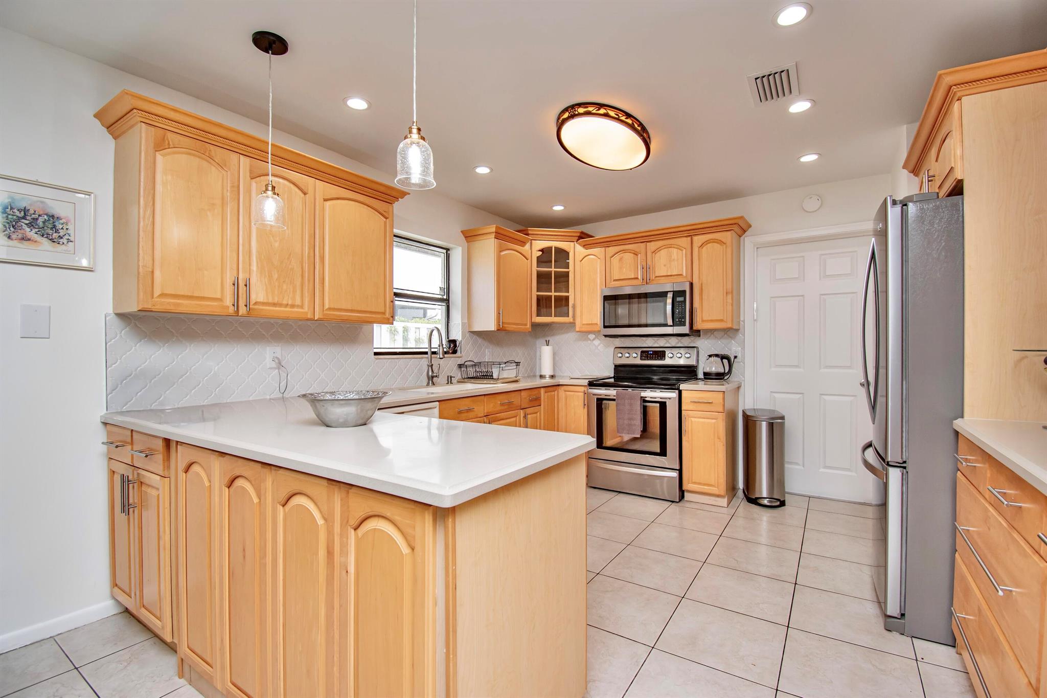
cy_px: 349
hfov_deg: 100.4
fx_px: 436
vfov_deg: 77.3
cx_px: 524
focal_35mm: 15
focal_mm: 10
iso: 560
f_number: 5.6
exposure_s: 1/125
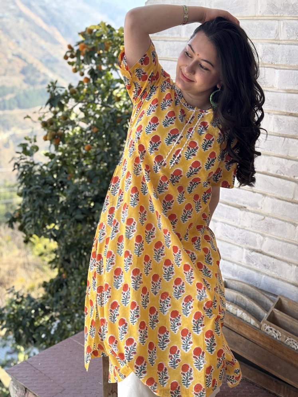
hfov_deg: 30.3
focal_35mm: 48
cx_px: 149
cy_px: 198
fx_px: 551
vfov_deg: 39.7
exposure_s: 1/563
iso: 64
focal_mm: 6.76
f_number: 1.78
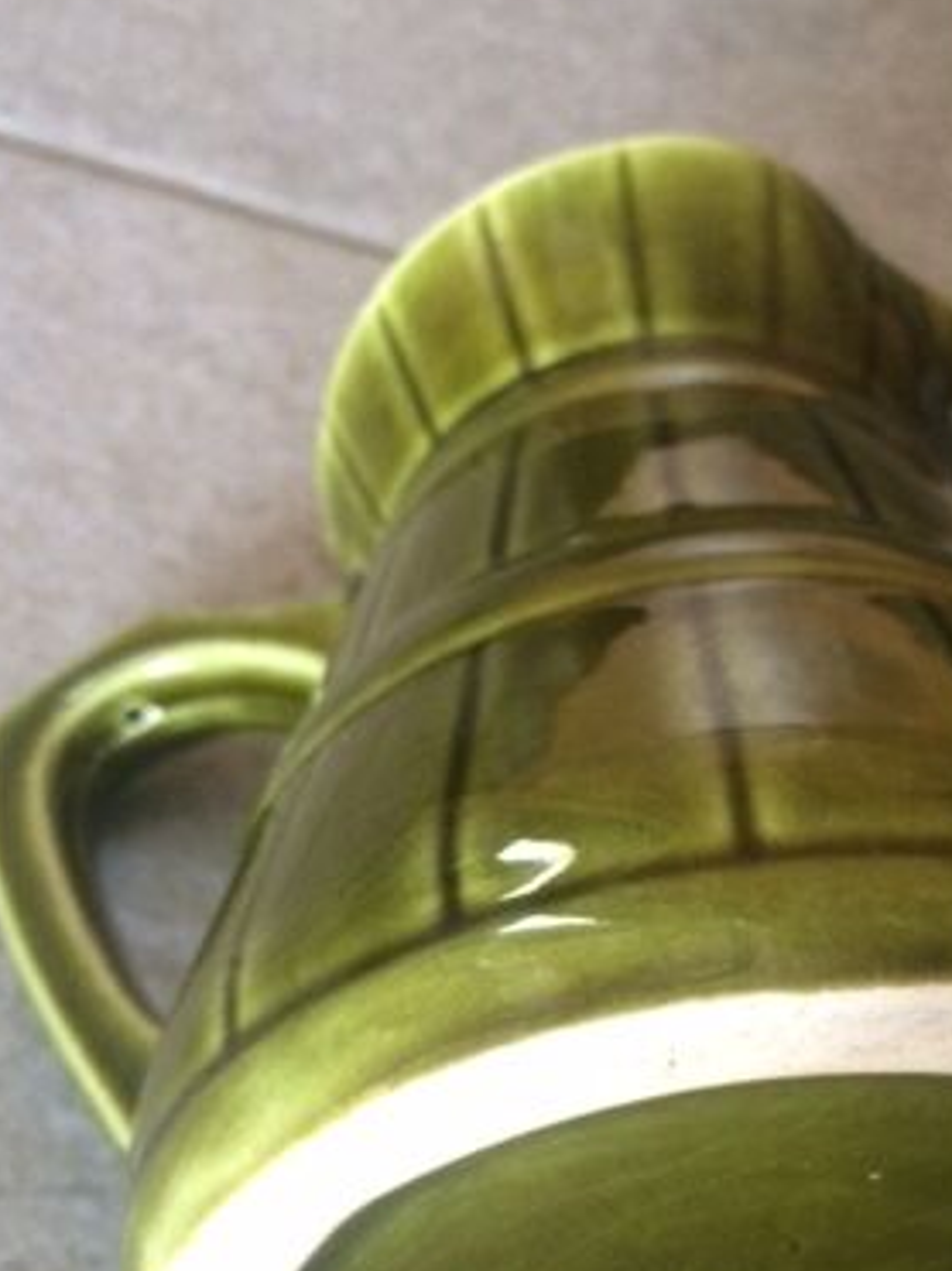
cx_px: 668
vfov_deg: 37.7
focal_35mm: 50
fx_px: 1835
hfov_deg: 28.8
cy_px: 877
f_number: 2.2
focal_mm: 4.15
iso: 250
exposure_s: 1/33
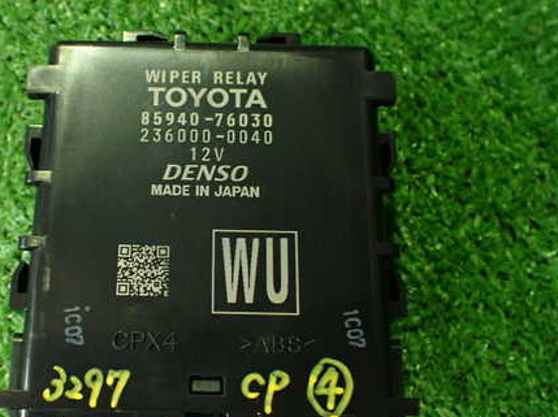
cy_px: 220
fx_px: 676
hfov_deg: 44.3
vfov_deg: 34.3
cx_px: 195
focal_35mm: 42
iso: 800
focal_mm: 5.4
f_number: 2.3
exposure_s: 1/40
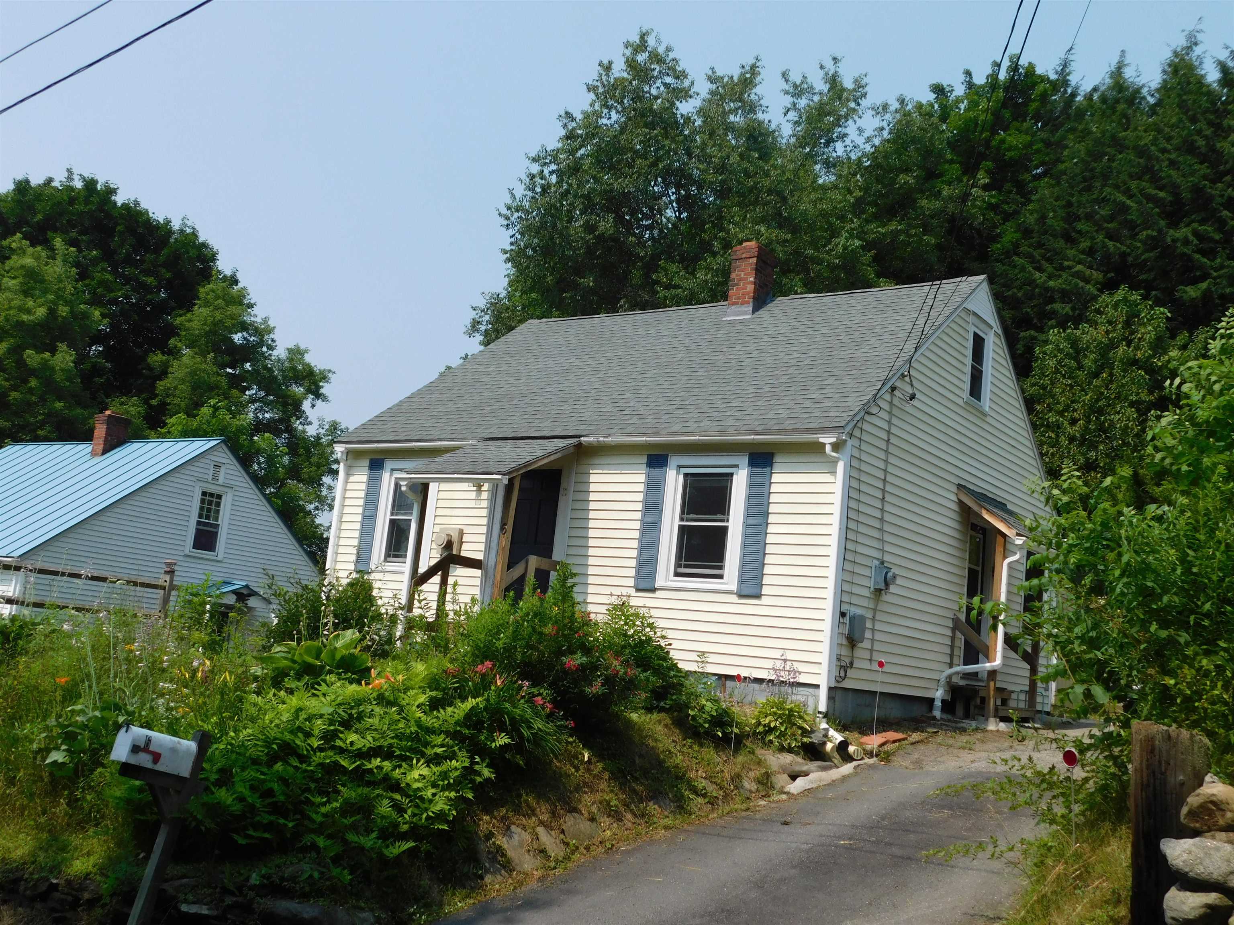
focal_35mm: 36
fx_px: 1283
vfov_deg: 39.7
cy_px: 462
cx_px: 617
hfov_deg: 51.4
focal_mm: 6.3
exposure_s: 1/1250
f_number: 3.5
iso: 125
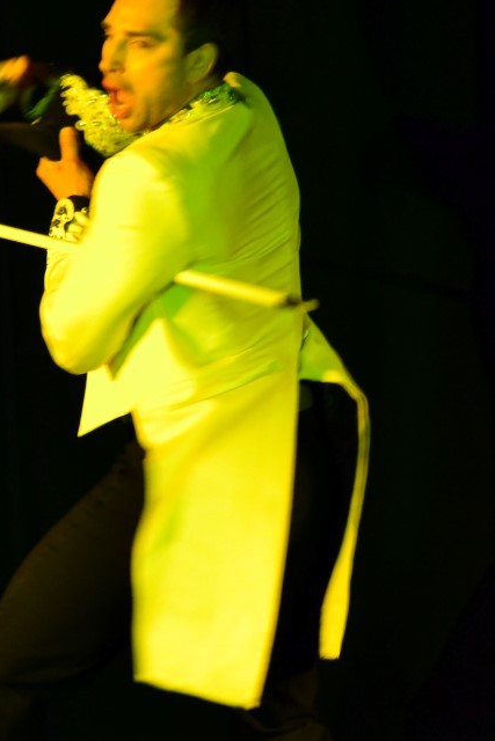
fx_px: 6452
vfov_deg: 6.6
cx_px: 161
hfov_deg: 4.4
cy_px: 428
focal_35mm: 313
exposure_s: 1/125
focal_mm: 116
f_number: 4.8
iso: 3200
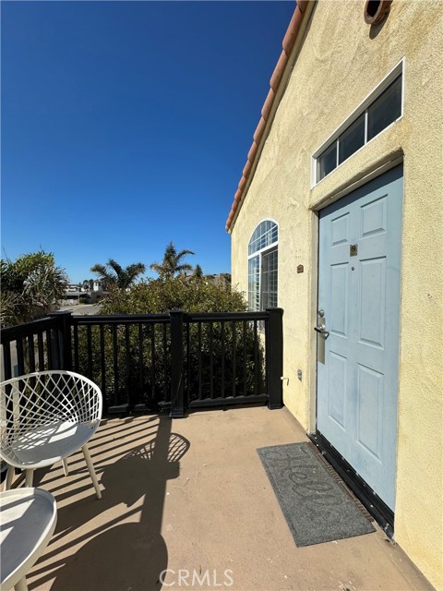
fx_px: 239
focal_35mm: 14
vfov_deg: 102.1
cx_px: 222
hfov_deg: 85.7
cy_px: 296
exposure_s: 1/3906
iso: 50
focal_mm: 2.22
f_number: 2.2
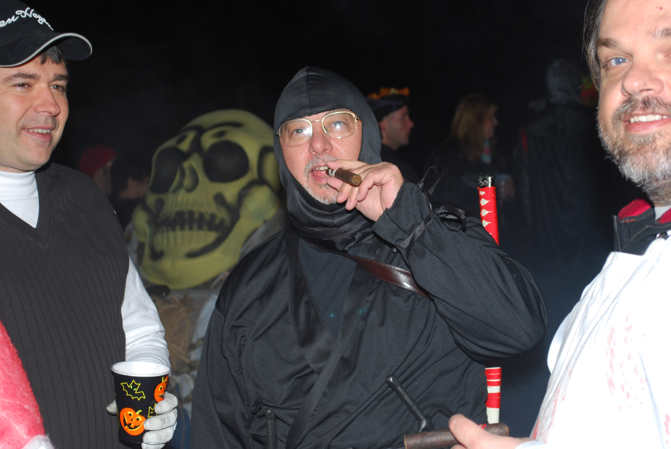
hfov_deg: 29.2
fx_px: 1288
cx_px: 336
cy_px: 224
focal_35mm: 69
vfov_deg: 19.8
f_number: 5.3
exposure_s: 1/60
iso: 200
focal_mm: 46
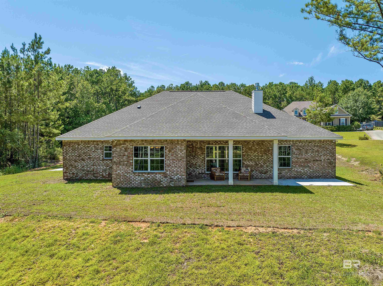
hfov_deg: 71.6
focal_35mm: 24
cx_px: 192
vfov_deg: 56.8
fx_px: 265
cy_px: 143
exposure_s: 1/2000
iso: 150
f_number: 2.8
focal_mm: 12.29
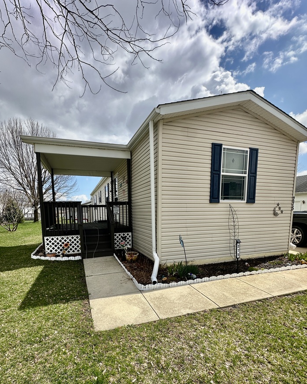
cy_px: 236
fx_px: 193
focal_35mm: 17
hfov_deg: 76.8
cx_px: 140
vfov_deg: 88.1
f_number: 2.2
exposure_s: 1/2092
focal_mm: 2.22
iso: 50
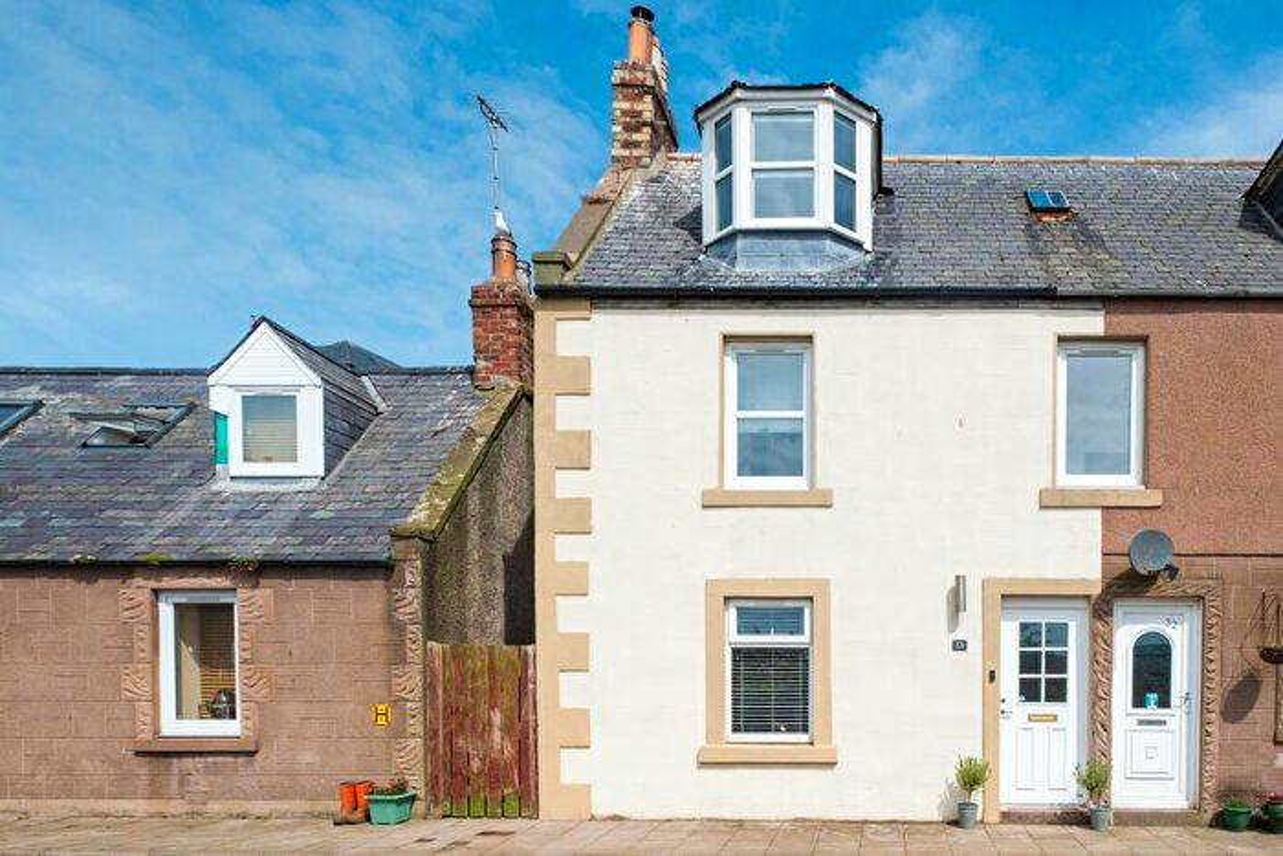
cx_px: 642
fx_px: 535
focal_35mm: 15
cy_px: 428
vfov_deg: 77.4
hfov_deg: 100.4
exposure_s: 1/800
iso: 200
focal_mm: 10
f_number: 6.4
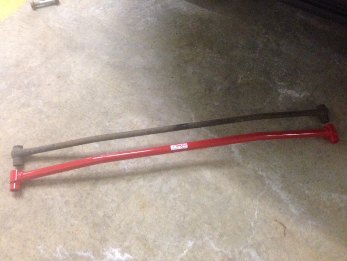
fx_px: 331
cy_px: 130
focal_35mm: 33
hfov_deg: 55.4
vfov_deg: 42.9
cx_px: 174
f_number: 2.4
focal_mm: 4.12
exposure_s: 1/15
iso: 640
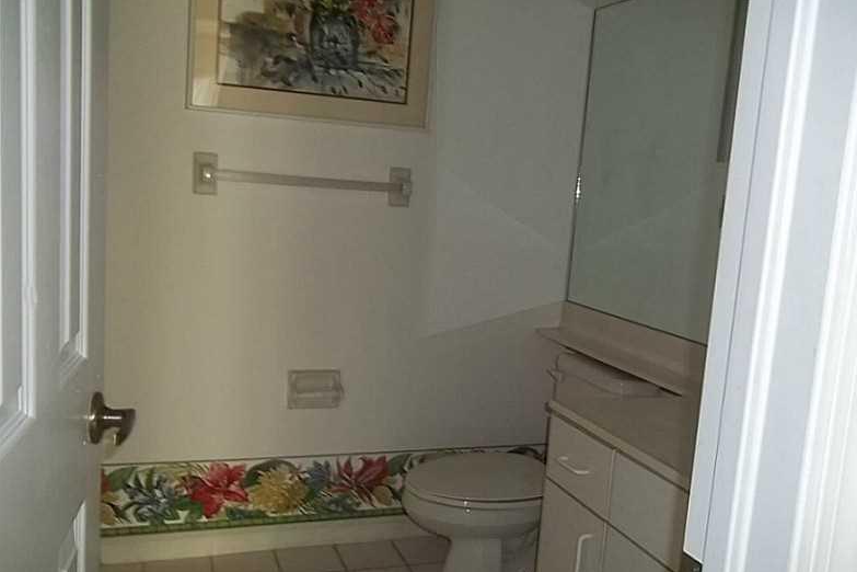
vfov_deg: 38.8
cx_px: 437
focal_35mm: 34
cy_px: 327
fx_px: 809
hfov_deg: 55.8
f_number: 2.9
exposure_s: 1/30
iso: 160
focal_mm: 5.7
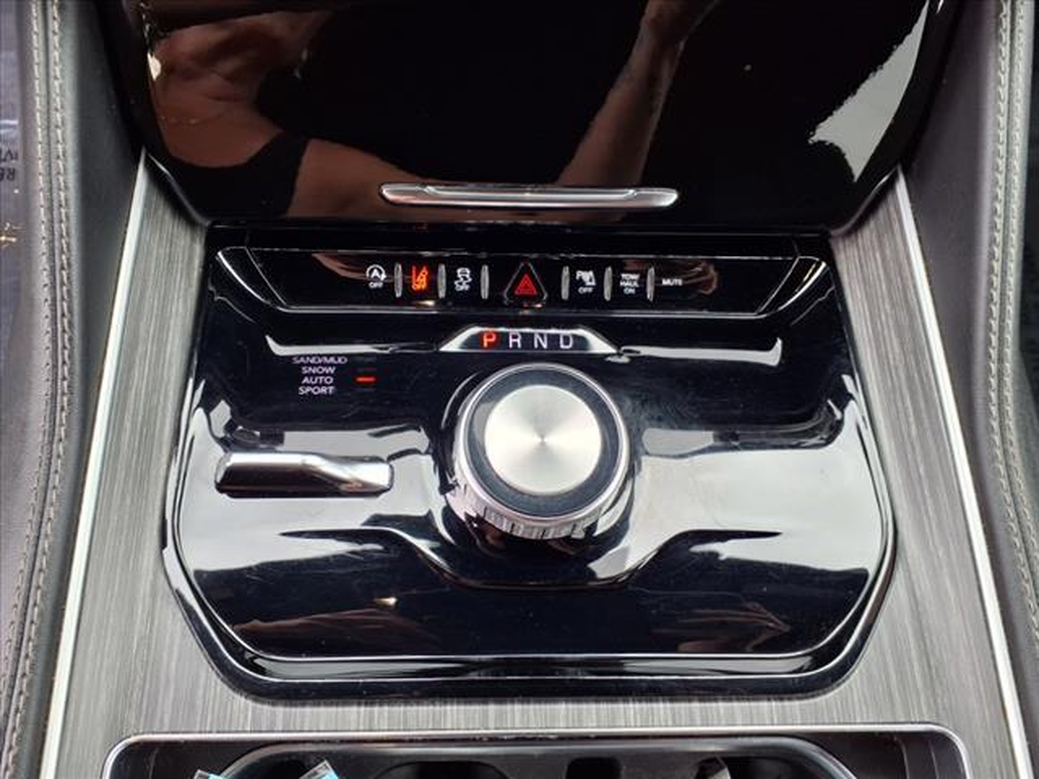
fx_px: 810
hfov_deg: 65.3
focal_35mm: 27
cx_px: 520
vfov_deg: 51.4
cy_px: 390
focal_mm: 3.58
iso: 40
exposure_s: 1/120
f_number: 1.9
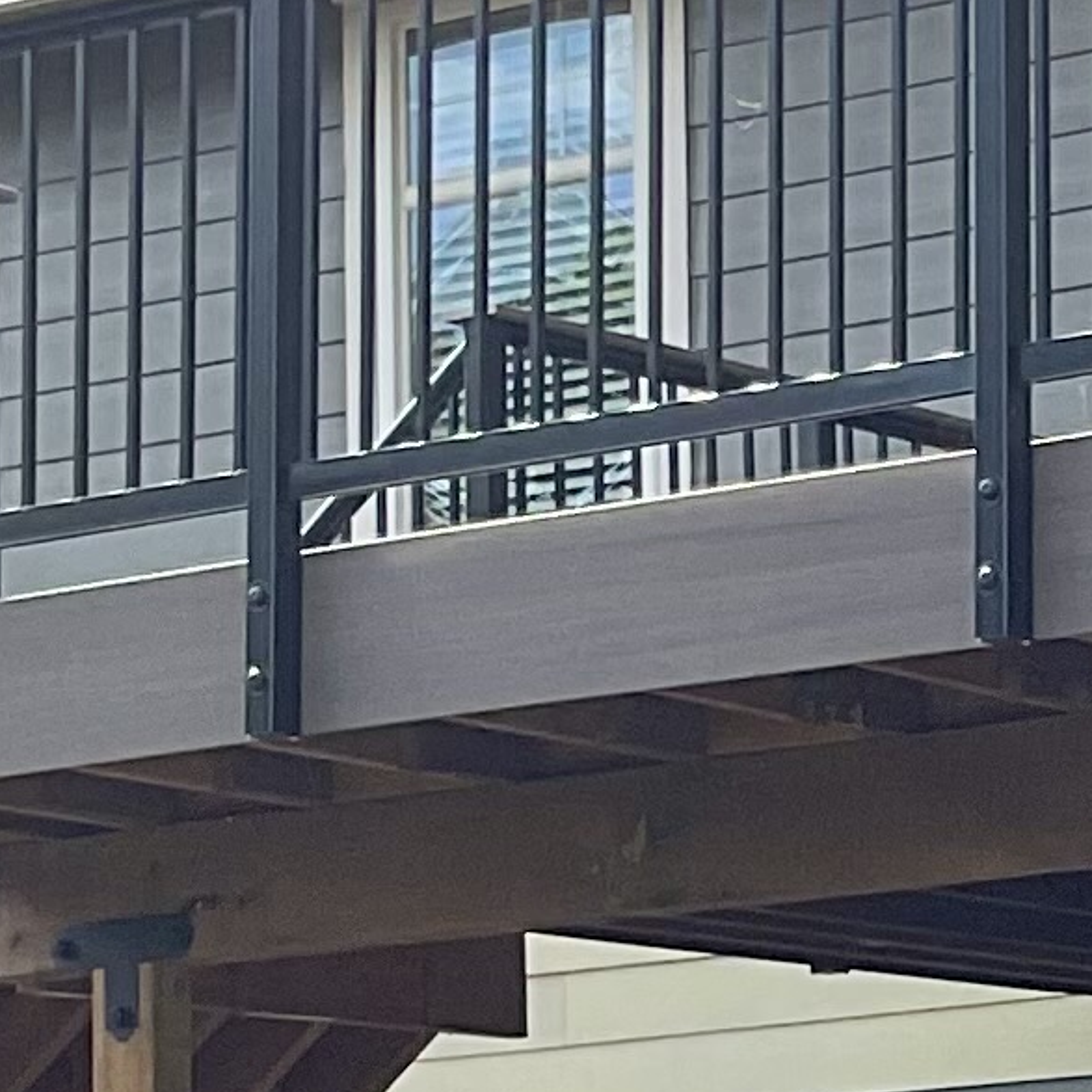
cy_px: 1103
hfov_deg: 9.6
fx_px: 6282
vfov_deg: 9.9
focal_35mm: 176
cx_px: 1765
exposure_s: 1/534
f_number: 1.8
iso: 16
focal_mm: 3
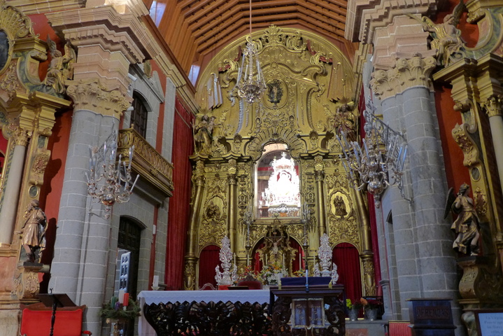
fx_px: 419
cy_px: 168
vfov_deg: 43.6
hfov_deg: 61.9
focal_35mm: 30
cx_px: 252
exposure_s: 1/8
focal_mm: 5.9
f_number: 1.5
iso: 400
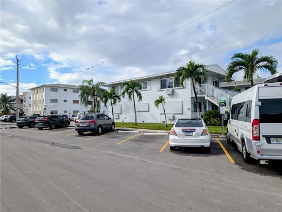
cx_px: 141
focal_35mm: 24
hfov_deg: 71.5
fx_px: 196
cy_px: 106
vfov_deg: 56.9
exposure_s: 1/893
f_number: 1.68
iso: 21
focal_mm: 6.9
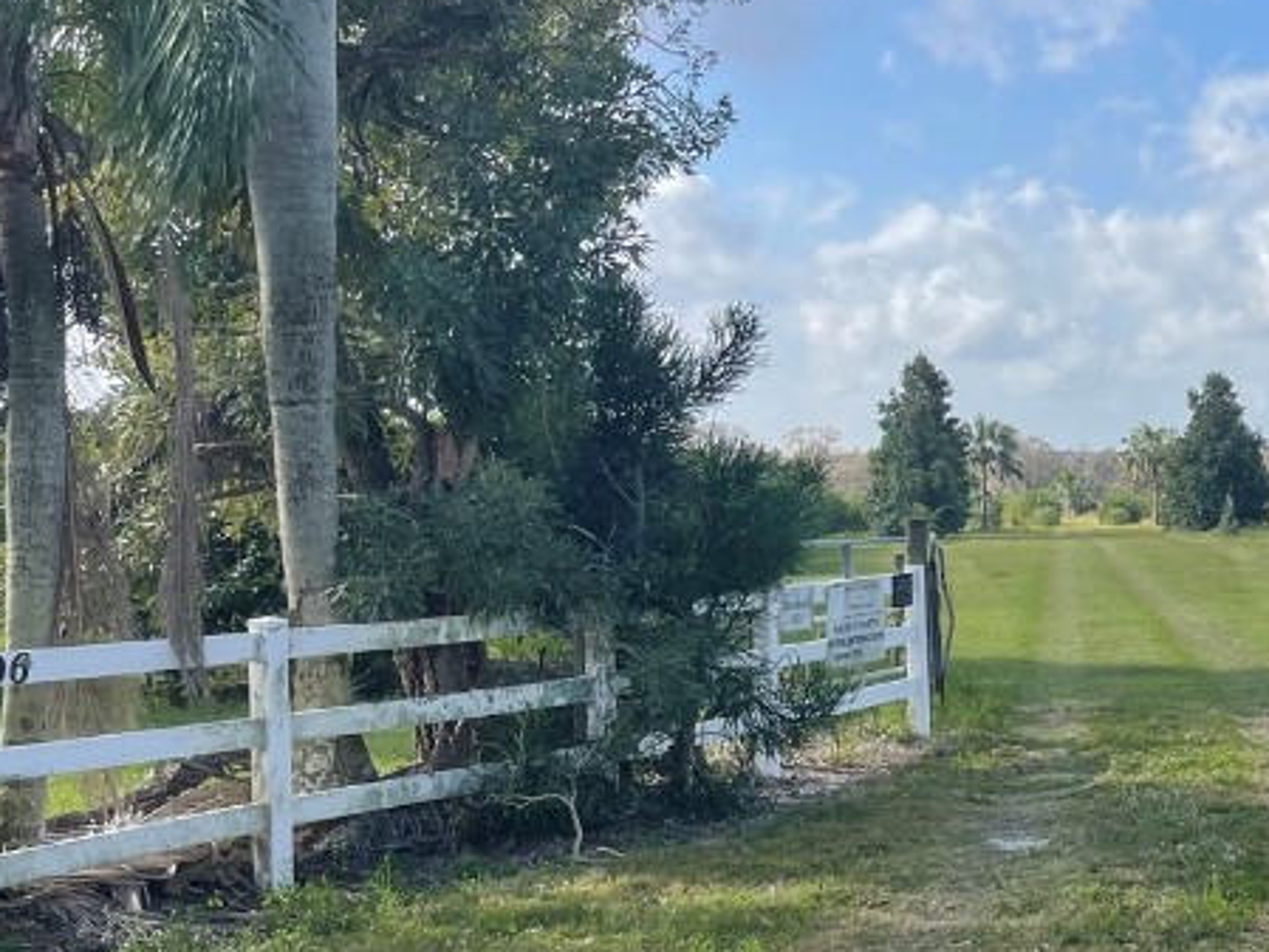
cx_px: 1229
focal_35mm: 57
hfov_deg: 31.5
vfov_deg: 25.6
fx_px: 2090
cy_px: 571
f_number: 1.6
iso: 32
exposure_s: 1/2545
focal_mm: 5.1
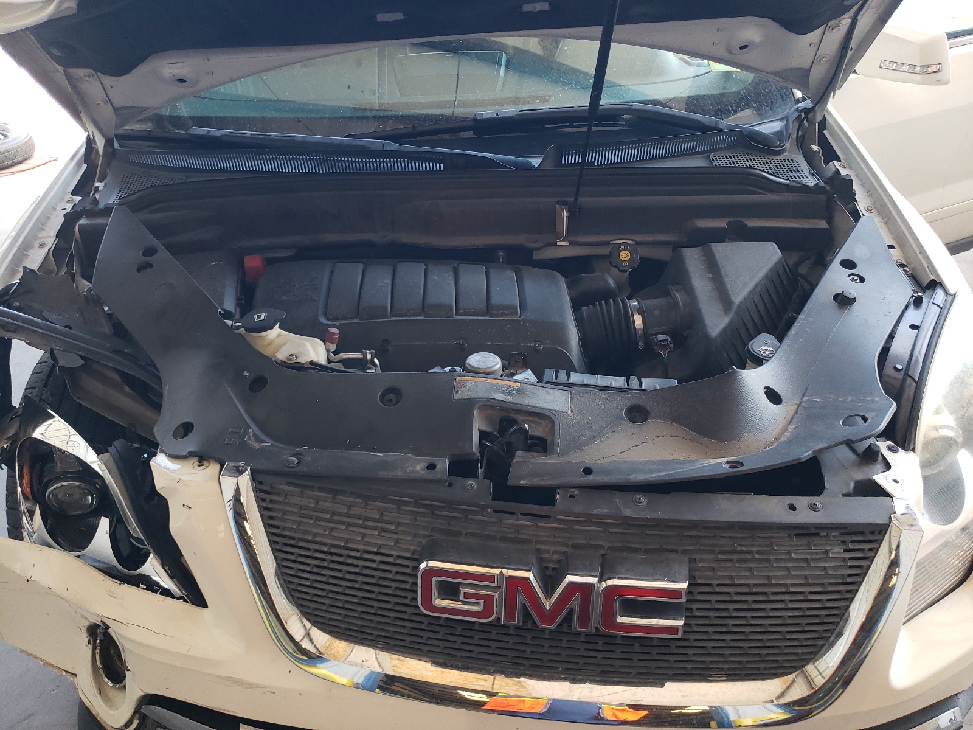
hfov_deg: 67.3
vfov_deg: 53.1
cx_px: 486
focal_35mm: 26
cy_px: 365
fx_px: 731
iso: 85
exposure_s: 1/120
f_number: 1.5
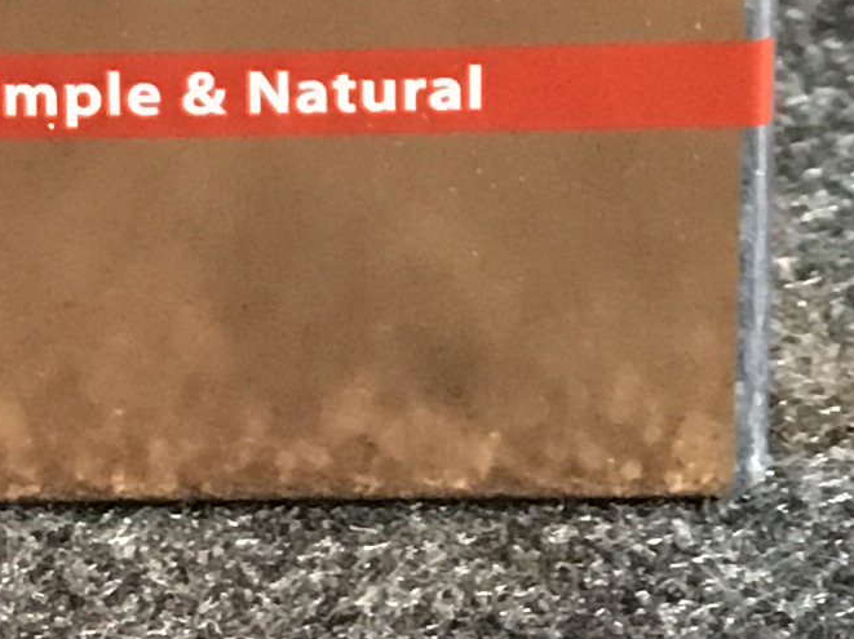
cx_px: 116
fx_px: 4364
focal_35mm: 177
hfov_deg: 11.1
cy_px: -1164
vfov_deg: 7.5
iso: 320
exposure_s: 1/17
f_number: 2.2
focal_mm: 4.15
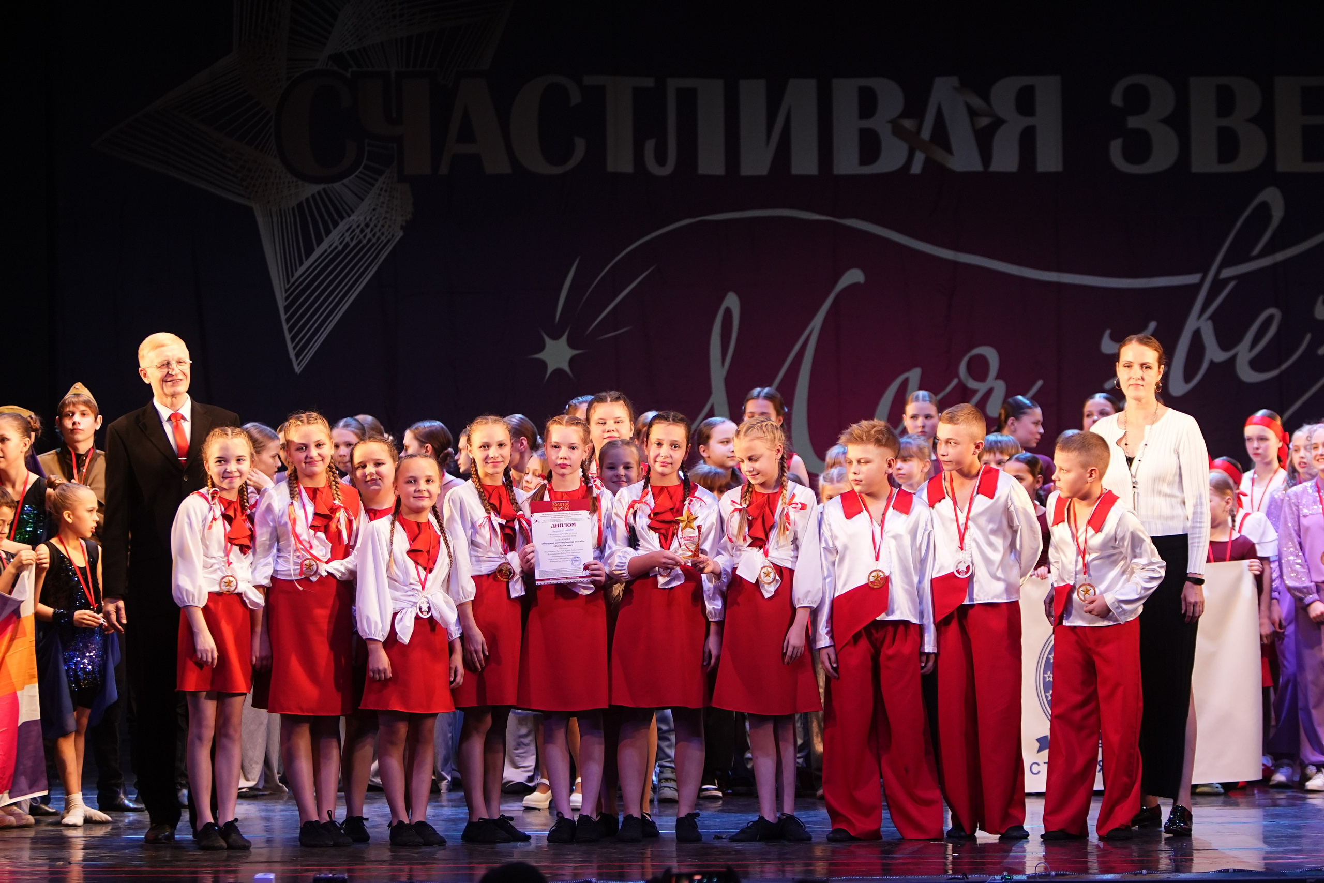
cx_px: 662
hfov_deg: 16.1
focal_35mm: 127
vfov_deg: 10.8
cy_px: 442
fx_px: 4671
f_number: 2.8
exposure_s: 1/250
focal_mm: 85
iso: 1000
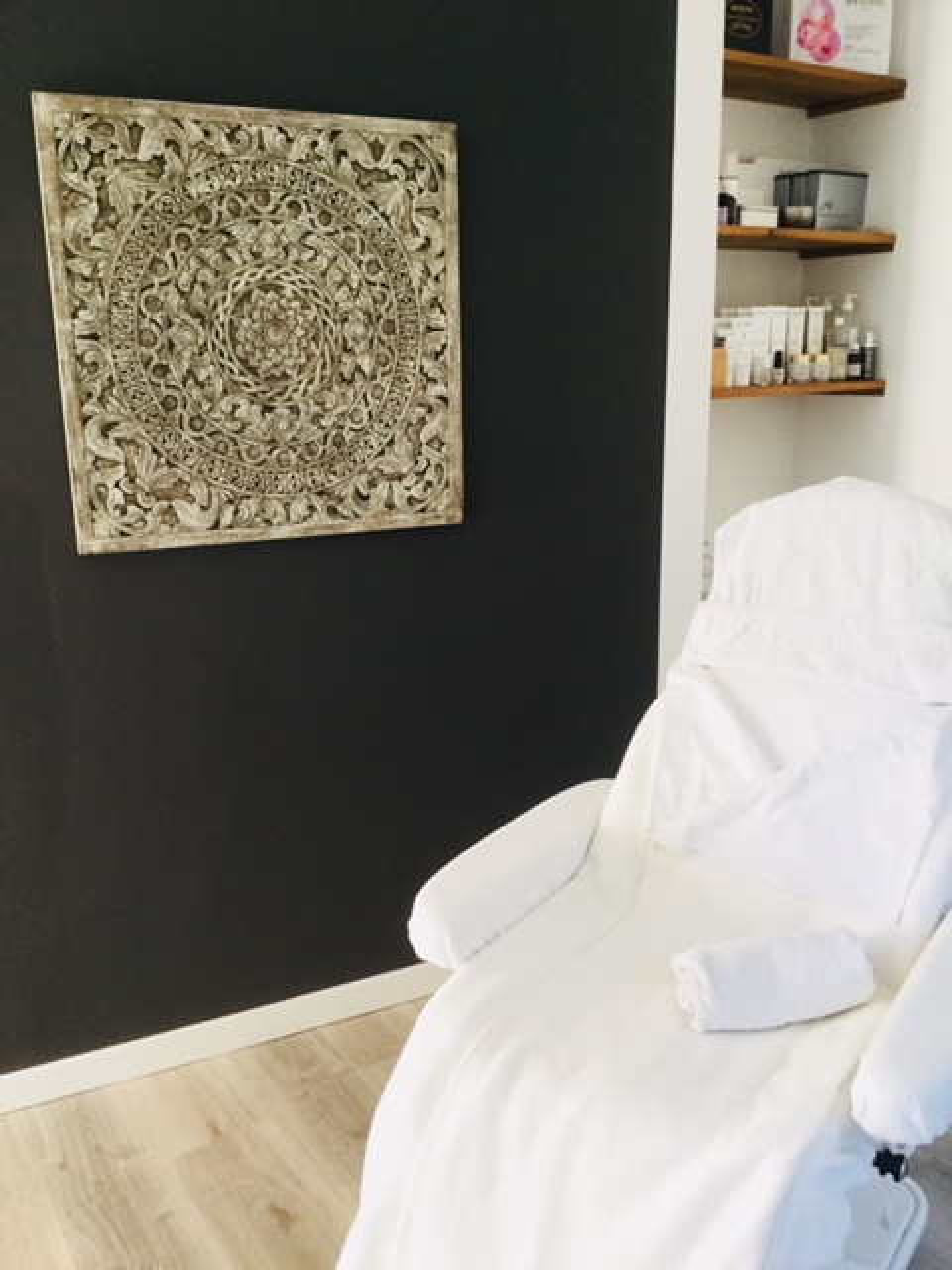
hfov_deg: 45.4
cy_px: 635
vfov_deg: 58.4
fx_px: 1137
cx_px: 476
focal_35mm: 31
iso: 50
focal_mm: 3.3
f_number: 2.4
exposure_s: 1/33
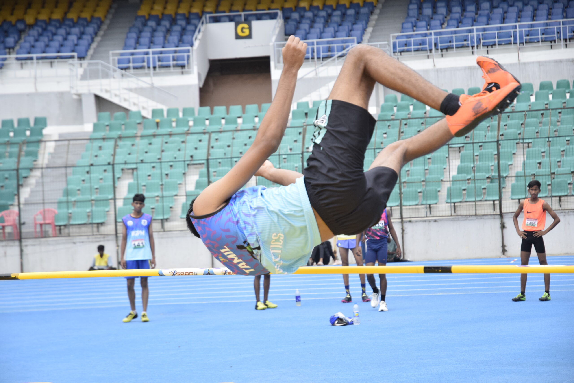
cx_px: 287
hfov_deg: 19.5
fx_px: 1674
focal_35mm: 105
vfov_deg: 13.0
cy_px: 192
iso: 800
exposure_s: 1/1600
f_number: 4.5
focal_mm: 70
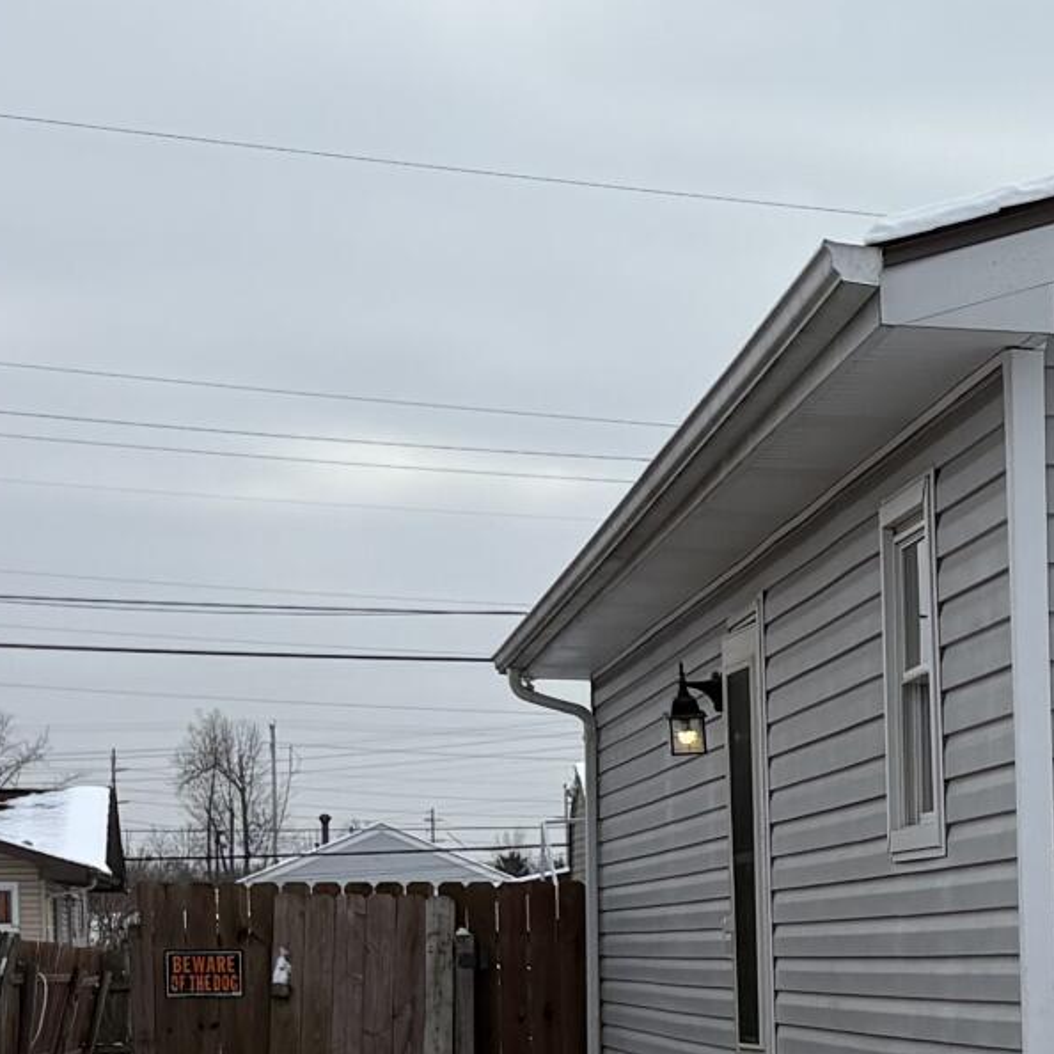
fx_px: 3996
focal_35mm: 116
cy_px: 1079
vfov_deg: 14.8
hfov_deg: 13.2
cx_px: 2016
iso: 50
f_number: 1.6
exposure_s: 1/2451
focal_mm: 5.96
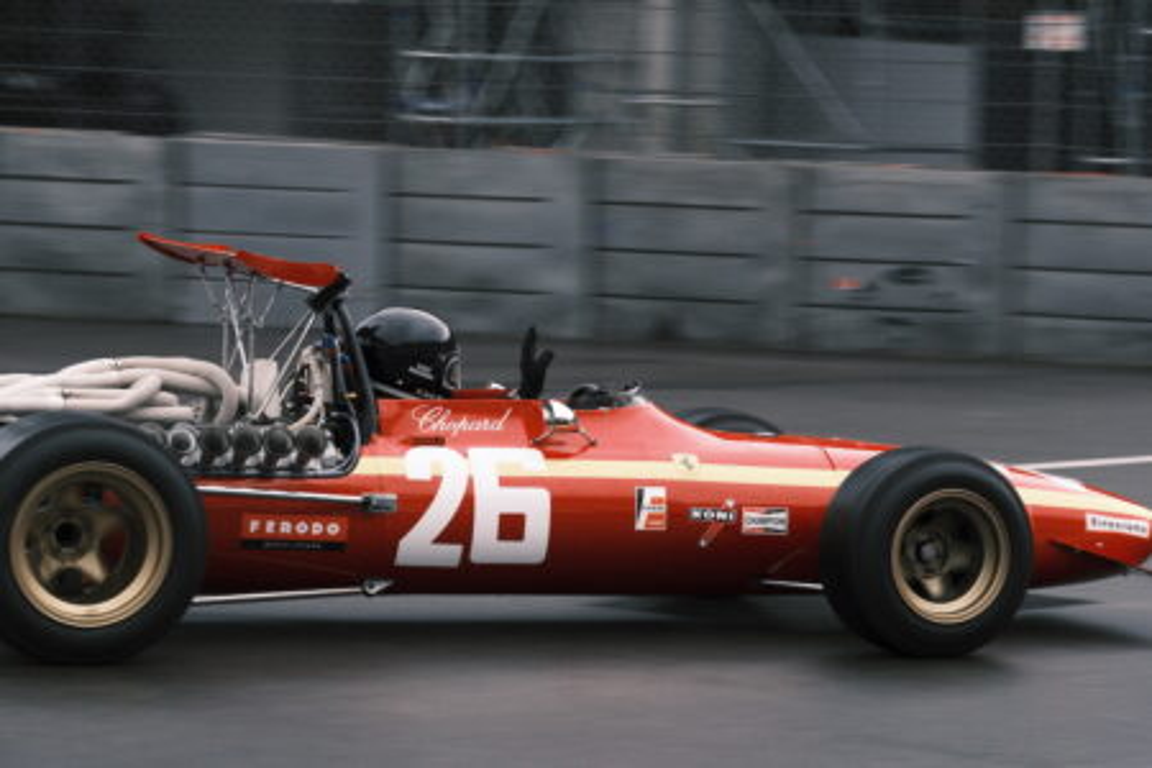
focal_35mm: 129
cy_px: 384
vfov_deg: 10.6
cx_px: 576
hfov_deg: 15.9
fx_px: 4128
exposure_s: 1/125
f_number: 11
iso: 500
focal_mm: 86
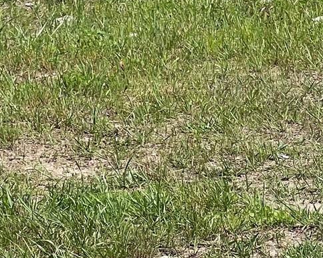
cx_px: -54
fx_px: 3048
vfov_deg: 4.8
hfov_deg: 6.0
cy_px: -123
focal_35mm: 319
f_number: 2.8
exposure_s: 1/499
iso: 32
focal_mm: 9
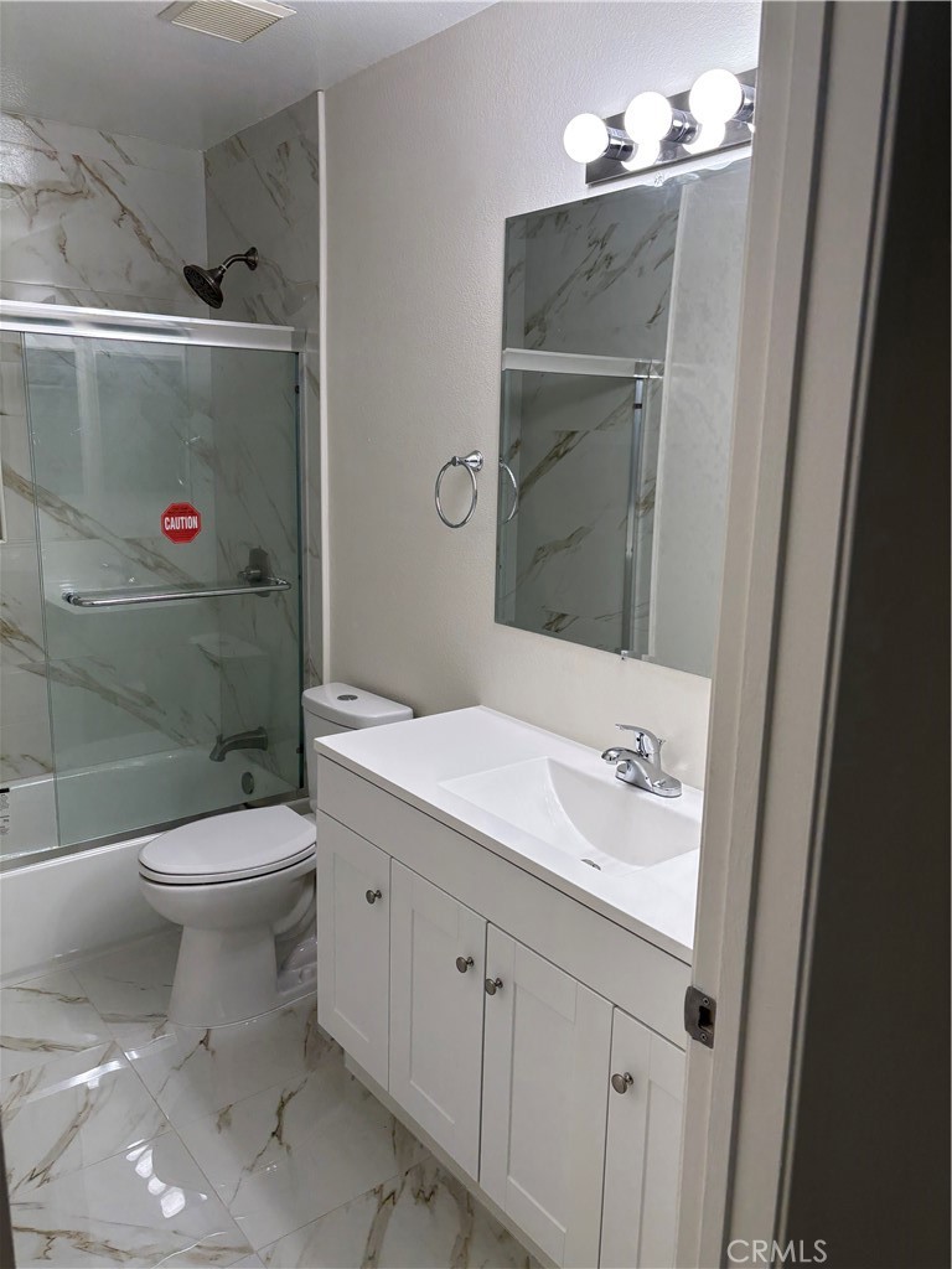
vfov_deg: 67.3
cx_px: 476
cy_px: 634
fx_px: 953
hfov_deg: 53.1
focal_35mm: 26
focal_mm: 5.96
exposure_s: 1/120
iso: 100
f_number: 1.6
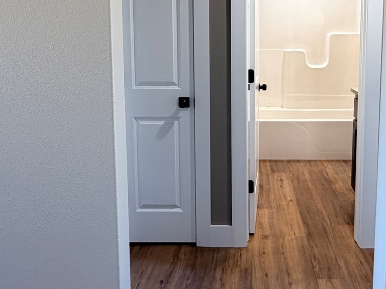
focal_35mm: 35
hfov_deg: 51.7
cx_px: 254
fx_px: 390
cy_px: 78
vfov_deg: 39.8
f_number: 2.2
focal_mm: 2.22
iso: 200
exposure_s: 1/60
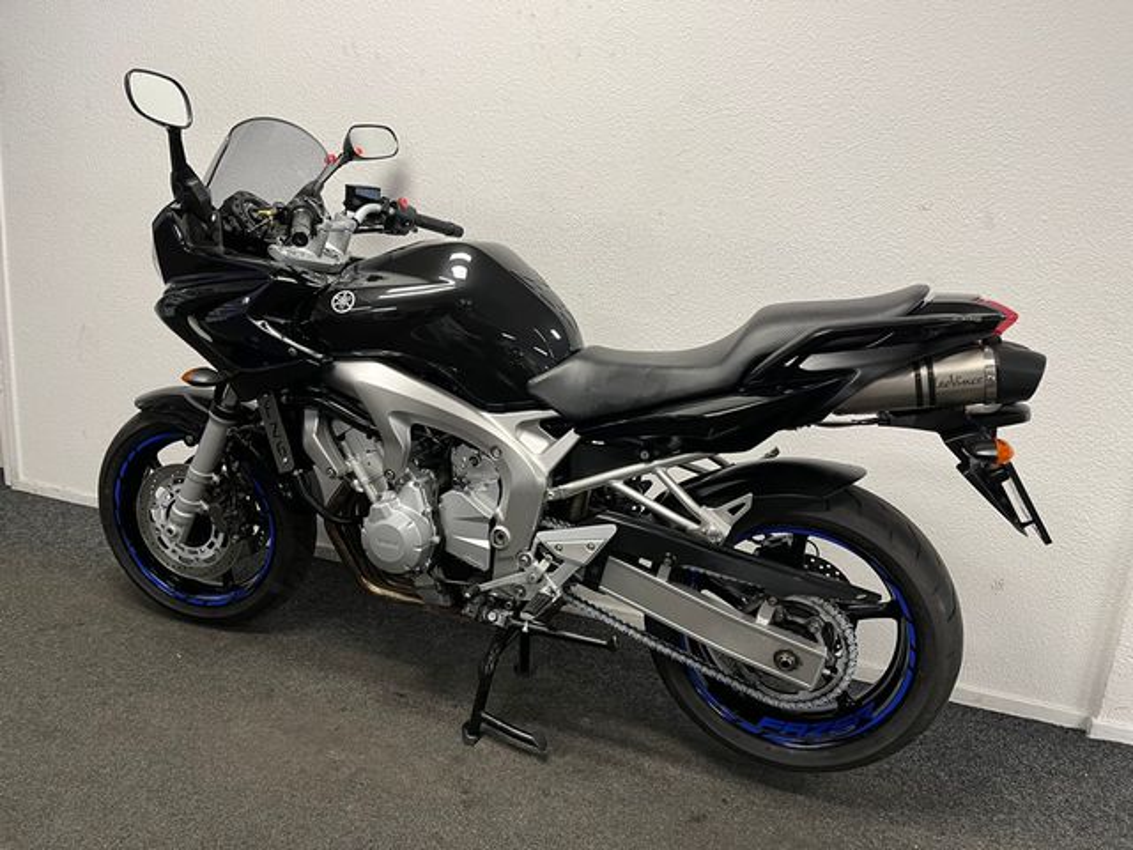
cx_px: 566
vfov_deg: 53.1
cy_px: 425
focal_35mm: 26
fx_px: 851
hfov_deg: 67.3
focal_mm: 5.1
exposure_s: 1/50
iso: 80
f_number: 1.6
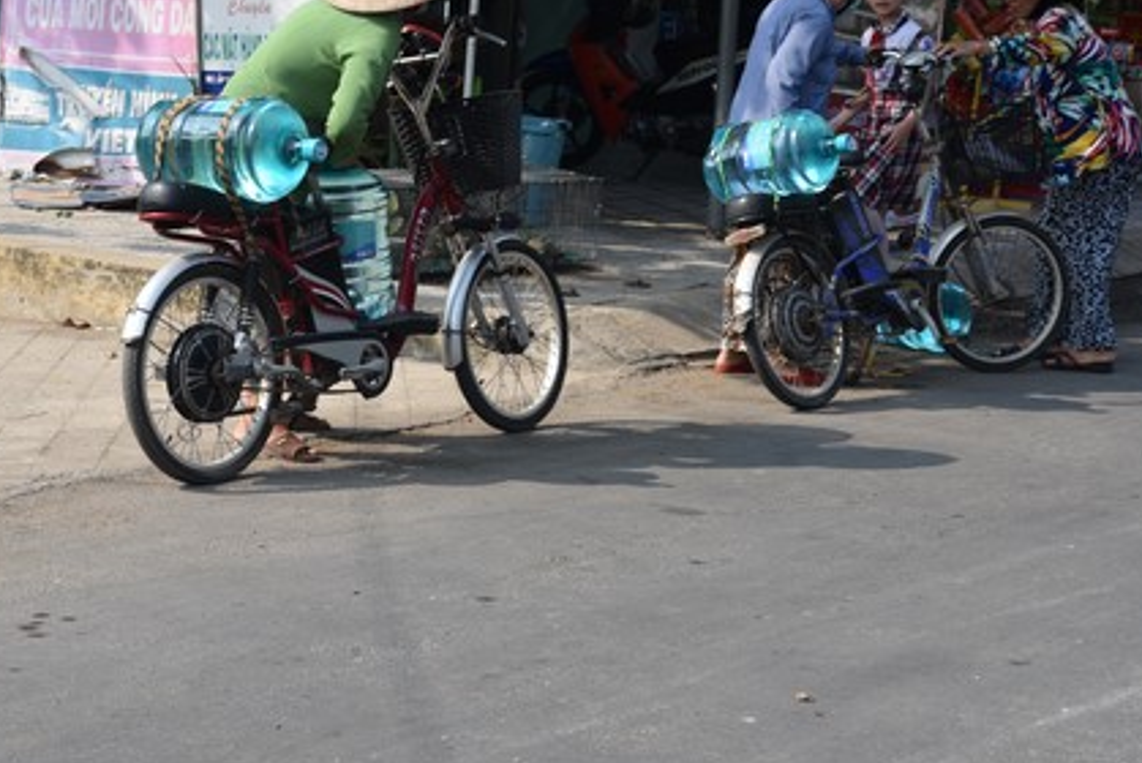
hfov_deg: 22.6
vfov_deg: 15.2
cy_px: 232
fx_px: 2857
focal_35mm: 90
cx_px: 673
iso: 200
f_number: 8
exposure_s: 1/250
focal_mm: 58
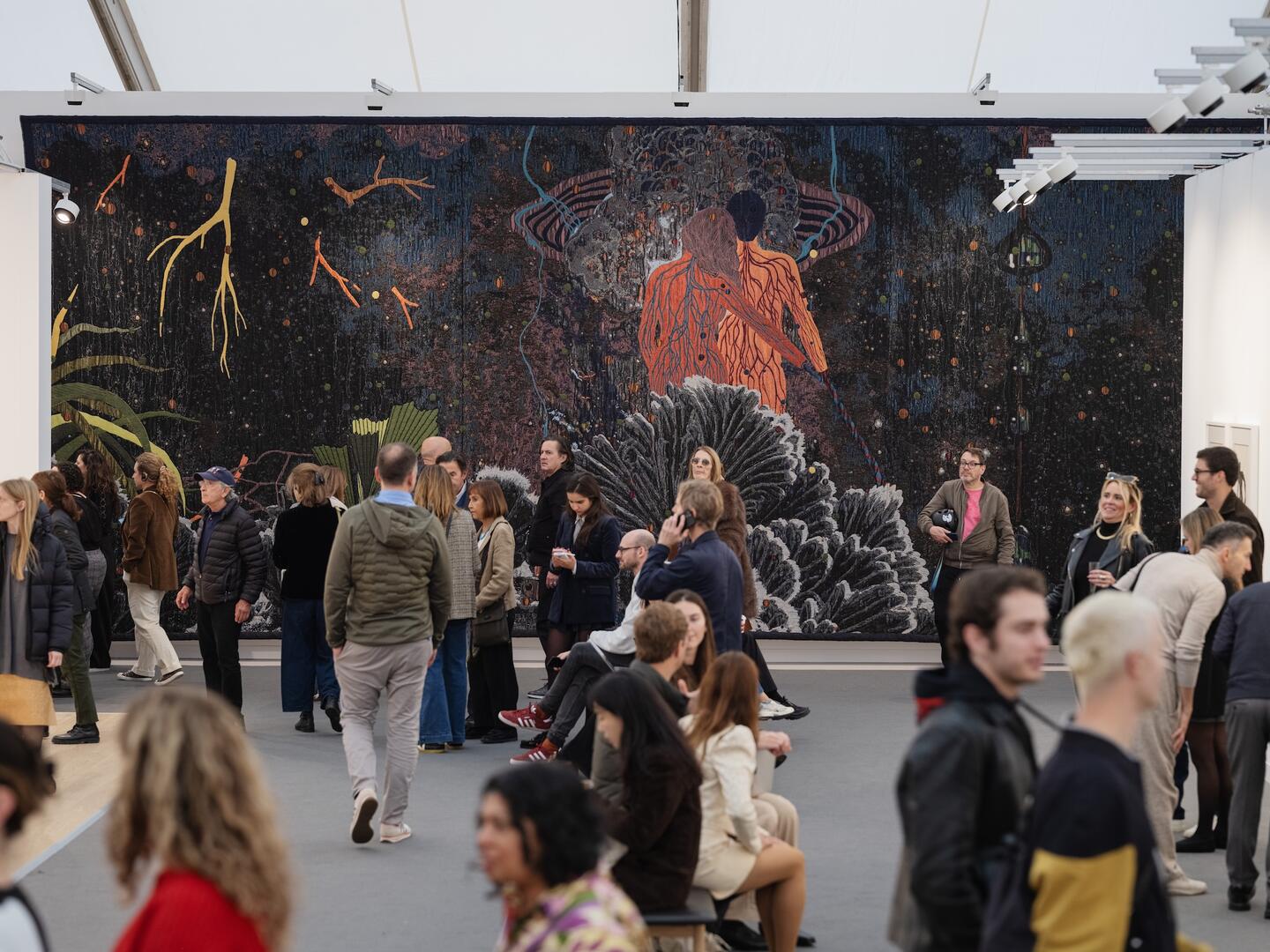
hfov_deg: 22.5
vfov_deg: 17.0
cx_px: 635
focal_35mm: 87
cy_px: 476
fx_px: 3192
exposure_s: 1/200
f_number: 4
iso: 1600
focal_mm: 110
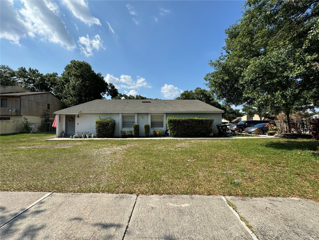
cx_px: 160
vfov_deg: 85.7
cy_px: 120
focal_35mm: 14
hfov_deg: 102.1
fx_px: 129
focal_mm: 2.22
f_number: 2.2
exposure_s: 1/1637
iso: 50
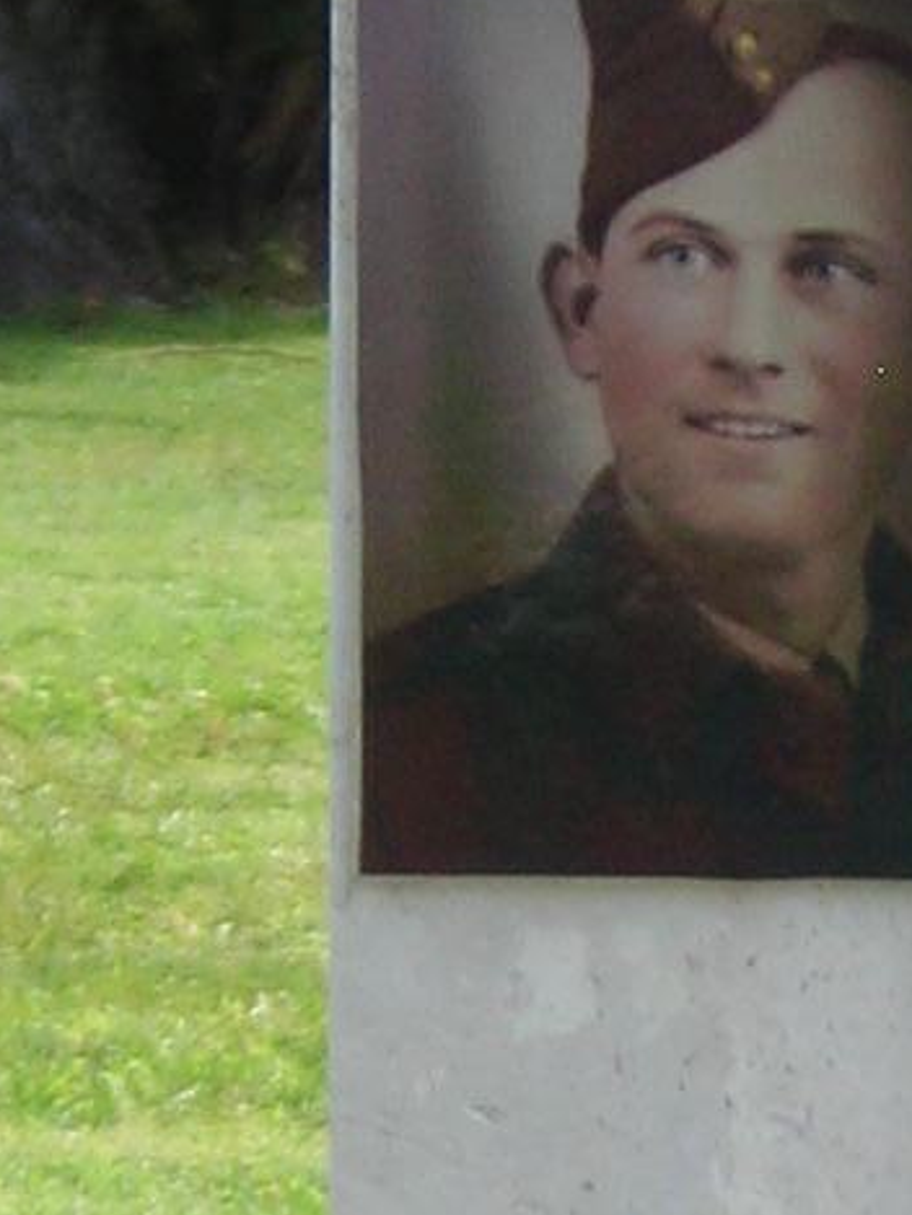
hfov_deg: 3.0
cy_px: 2832
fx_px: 17451
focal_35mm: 497
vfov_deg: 3.9
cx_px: 1720
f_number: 4.6
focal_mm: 14.8
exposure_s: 1/117
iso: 50
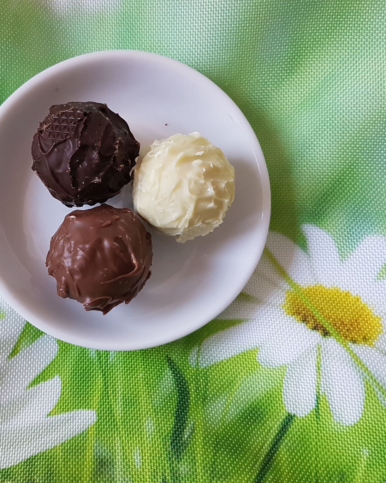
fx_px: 486
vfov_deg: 52.8
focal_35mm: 34
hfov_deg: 41.8
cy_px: 241
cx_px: 88
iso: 160
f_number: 1.7
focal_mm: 4.2
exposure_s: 1/24
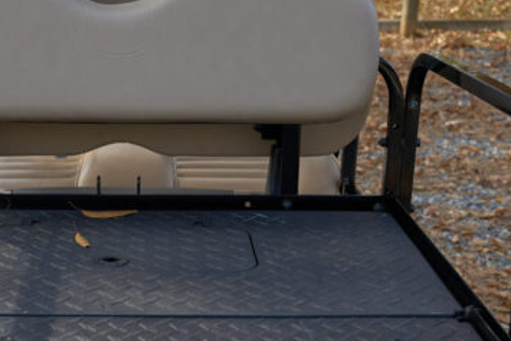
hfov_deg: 29.5
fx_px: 954
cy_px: 259
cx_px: 121
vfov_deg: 20.1
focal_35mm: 67
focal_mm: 31.1
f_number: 4.5
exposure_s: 1/500
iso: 160
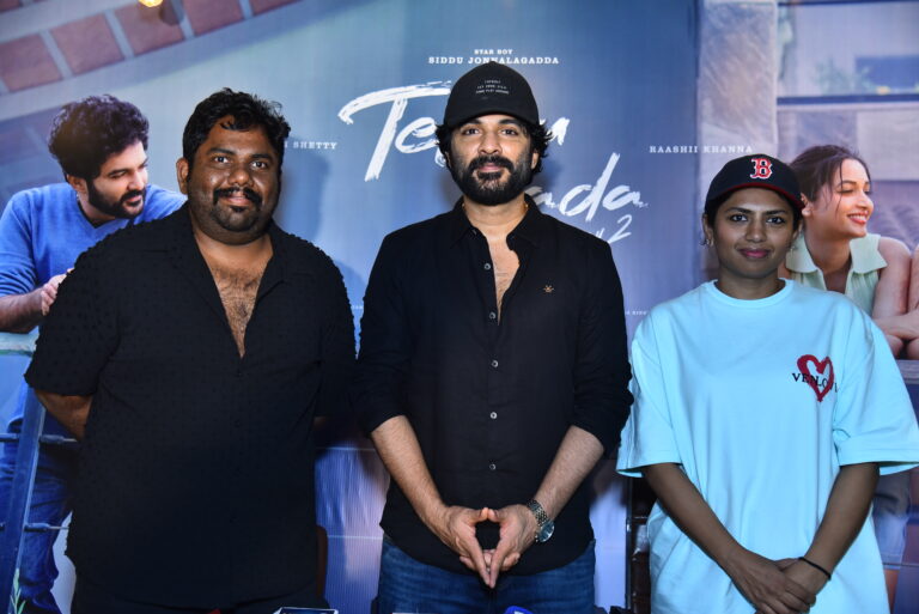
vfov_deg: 27.0
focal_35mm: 50
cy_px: 307
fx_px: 1277
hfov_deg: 39.6
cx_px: 460
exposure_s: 1/125
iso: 800
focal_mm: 50
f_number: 4
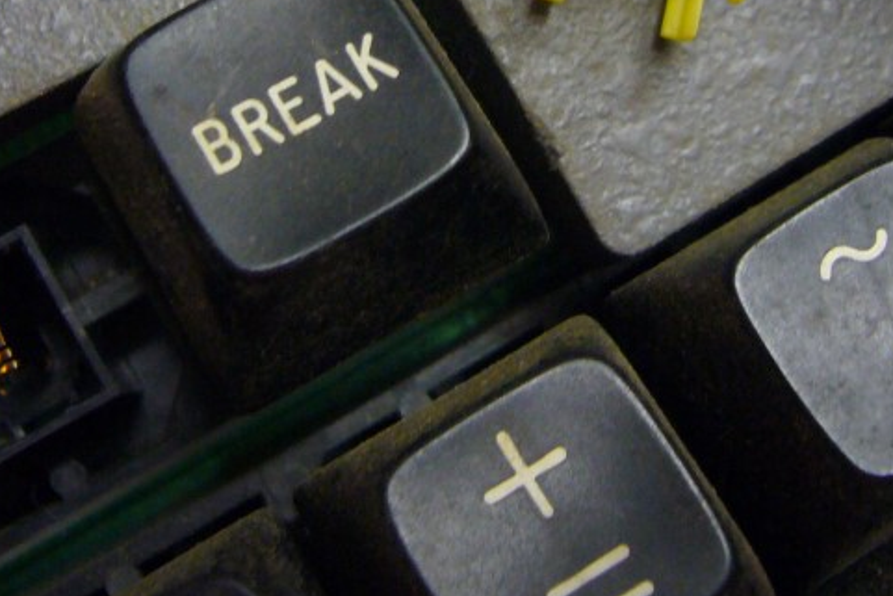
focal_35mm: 62
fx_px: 1538
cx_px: 425
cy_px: 69
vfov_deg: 21.5
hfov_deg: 32.4
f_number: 2.8
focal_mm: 4.6
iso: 200
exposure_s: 1/10
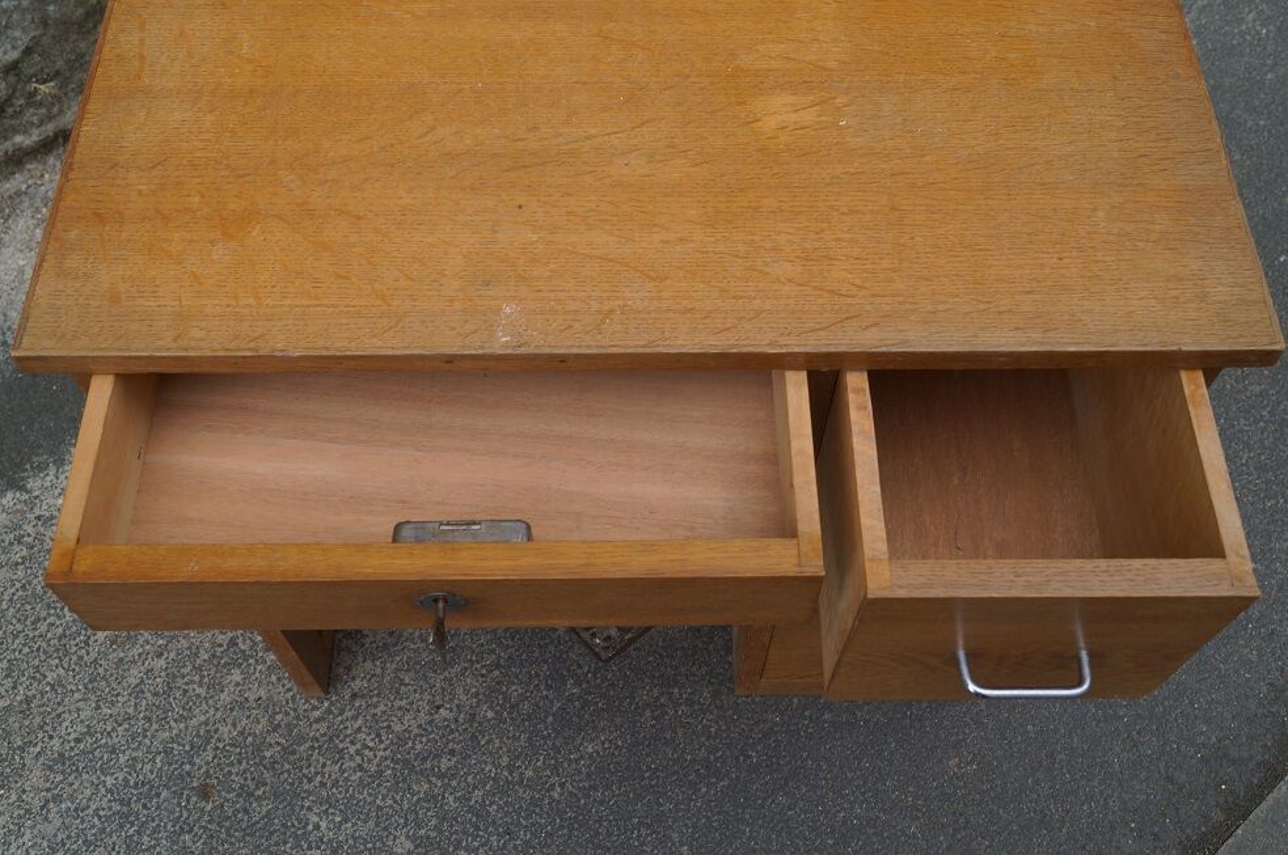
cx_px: 644
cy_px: 428
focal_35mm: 36
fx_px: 1286
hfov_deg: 53.2
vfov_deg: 36.8
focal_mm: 24
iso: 125
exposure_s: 1/60
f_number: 6.3
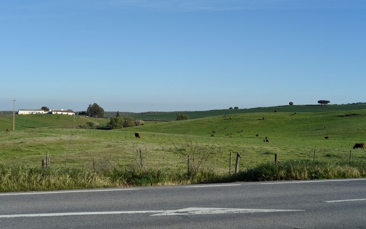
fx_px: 519
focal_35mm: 52
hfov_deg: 38.9
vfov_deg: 24.9
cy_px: 109
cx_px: 182
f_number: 8
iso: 100
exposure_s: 1/640
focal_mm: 50
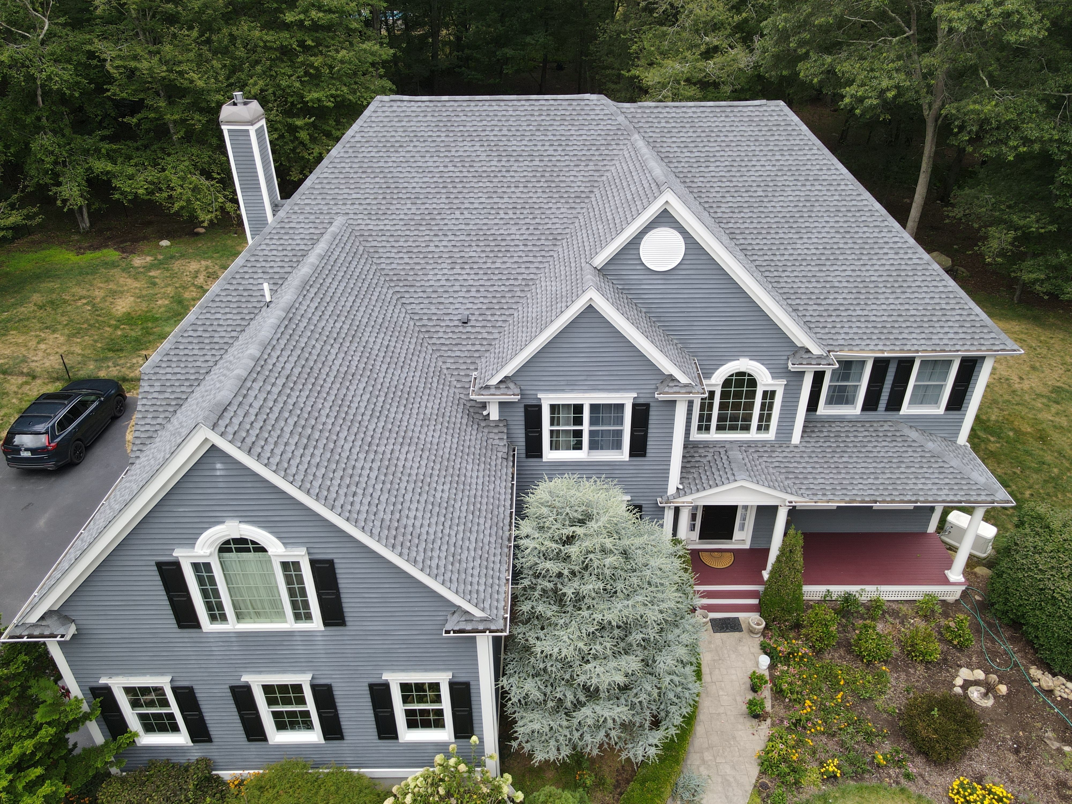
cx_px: 536
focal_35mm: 24
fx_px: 743
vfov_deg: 56.8
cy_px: 402
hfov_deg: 71.6
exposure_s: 1/180
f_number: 2.8
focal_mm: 4.5
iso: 100
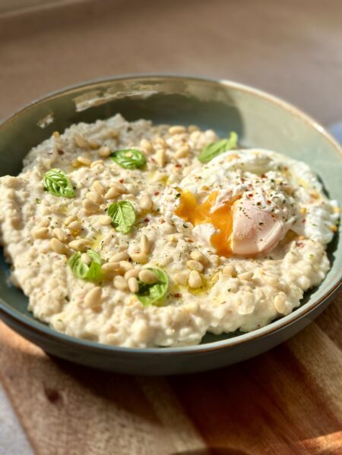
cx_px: 171
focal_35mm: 48
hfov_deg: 30.3
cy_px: 228
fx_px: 632
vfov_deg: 39.7
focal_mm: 6.86
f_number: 1.78
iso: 80
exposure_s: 1/3597
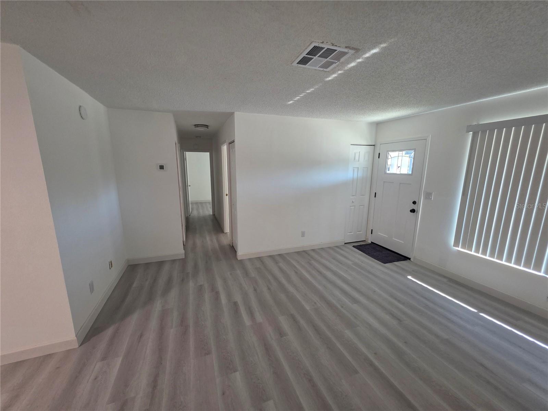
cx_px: 274
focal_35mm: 13
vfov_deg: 89.9
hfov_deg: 106.2
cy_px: 206
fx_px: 206
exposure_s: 1/120
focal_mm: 2.2
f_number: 1.9
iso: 320
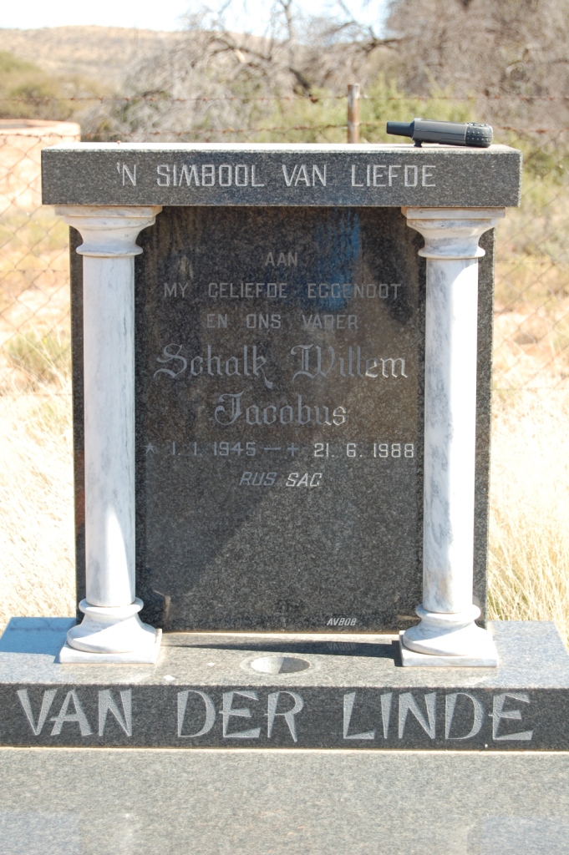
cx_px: 284
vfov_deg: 24.6
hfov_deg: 16.5
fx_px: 1959
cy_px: 428
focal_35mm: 82
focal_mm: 55
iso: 200
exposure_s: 1/160
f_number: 6.3
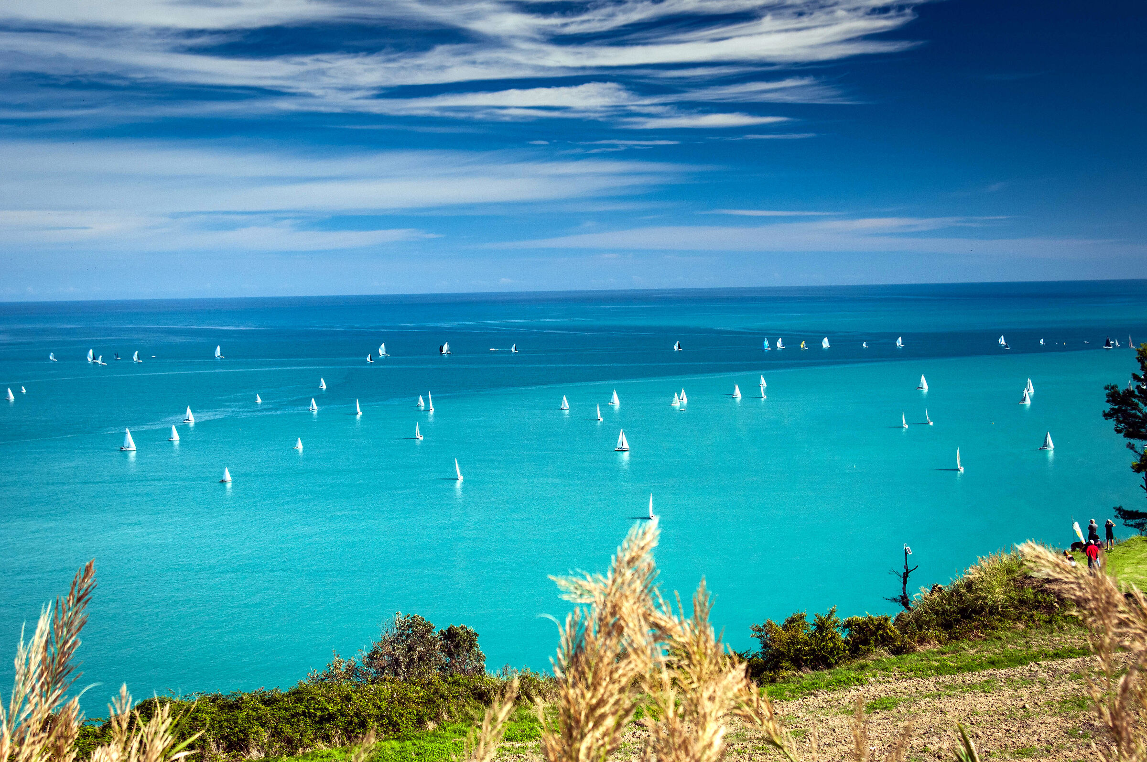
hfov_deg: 35.1
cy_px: 381
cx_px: 574
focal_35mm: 57
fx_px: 1814
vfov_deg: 23.7
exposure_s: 1/640
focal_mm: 38
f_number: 5.6
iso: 320
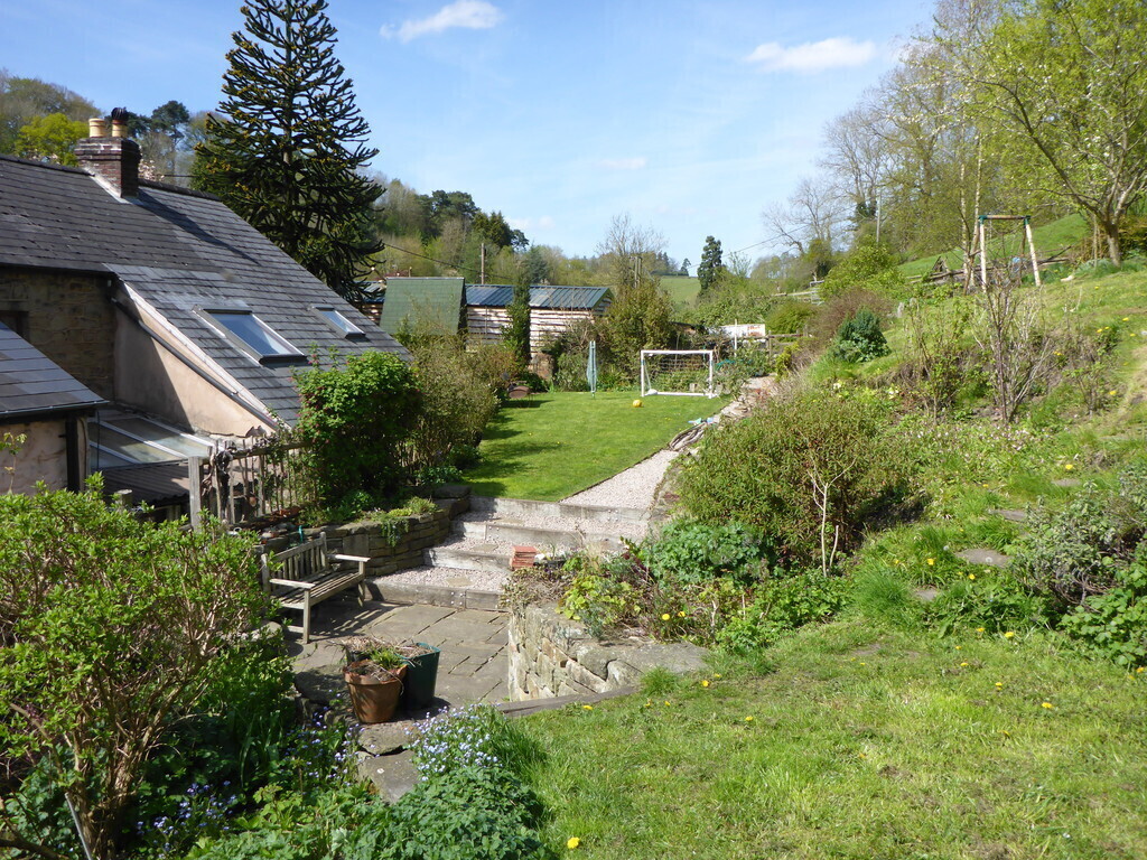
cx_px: 574
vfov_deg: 49.7
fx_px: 928
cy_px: 430
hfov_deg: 63.4
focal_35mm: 28
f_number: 3.3
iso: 100
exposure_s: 1/800
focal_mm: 4.9
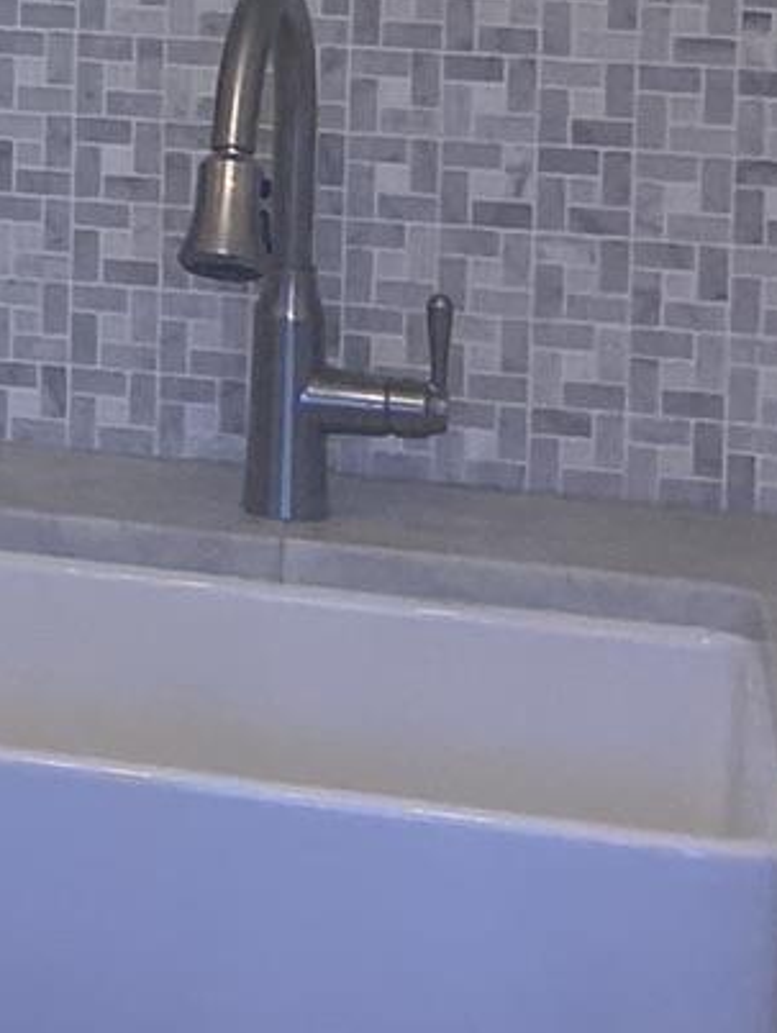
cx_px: -992
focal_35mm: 132
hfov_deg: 10.0
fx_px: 3944
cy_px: -259
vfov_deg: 14.4
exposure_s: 1/120
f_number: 1.8
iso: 100
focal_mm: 4.25
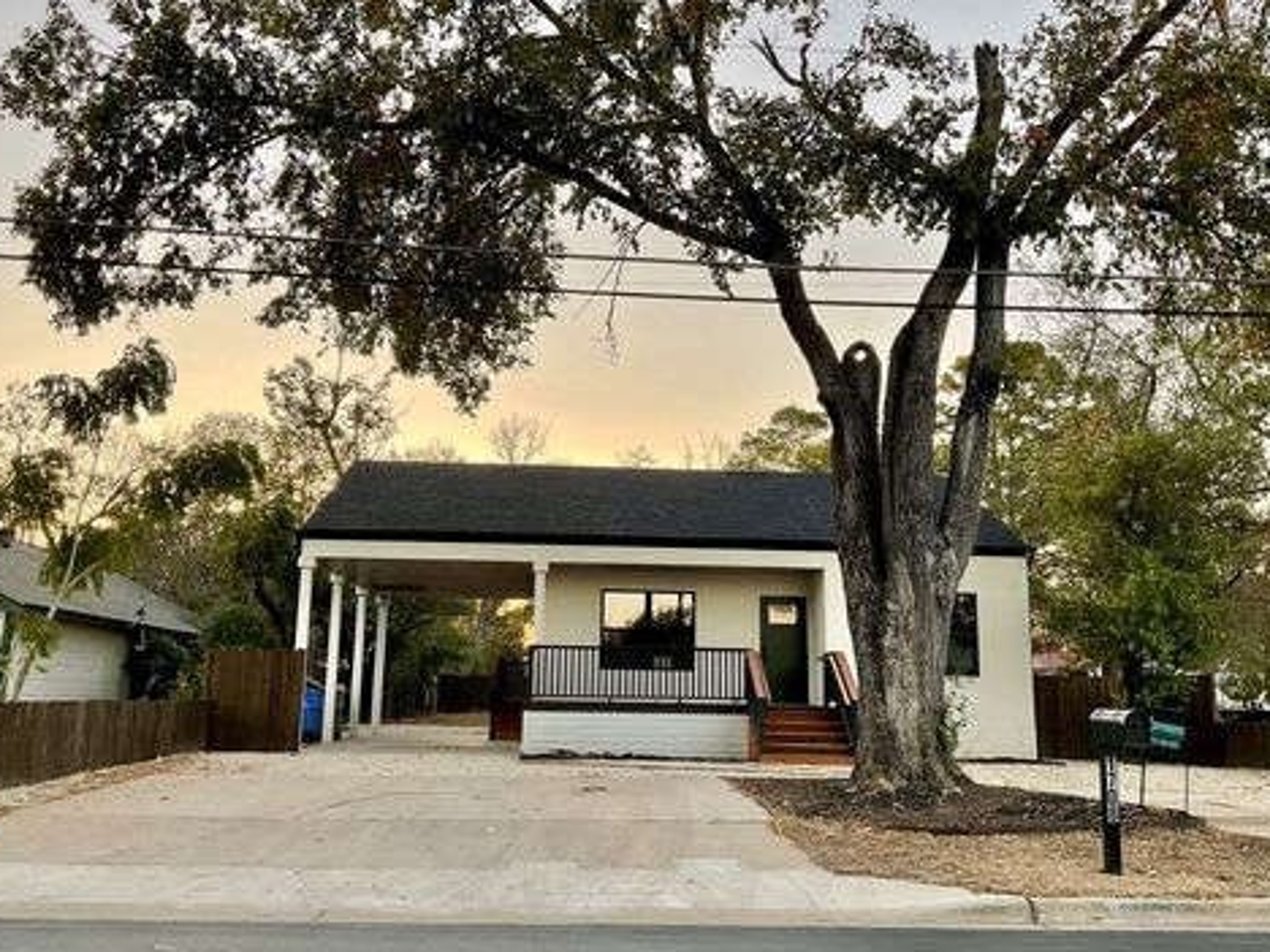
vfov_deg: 45.4
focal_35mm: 31
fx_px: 1137
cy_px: 487
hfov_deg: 58.4
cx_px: 638
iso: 20
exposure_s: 1/122
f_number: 1.8
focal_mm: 3
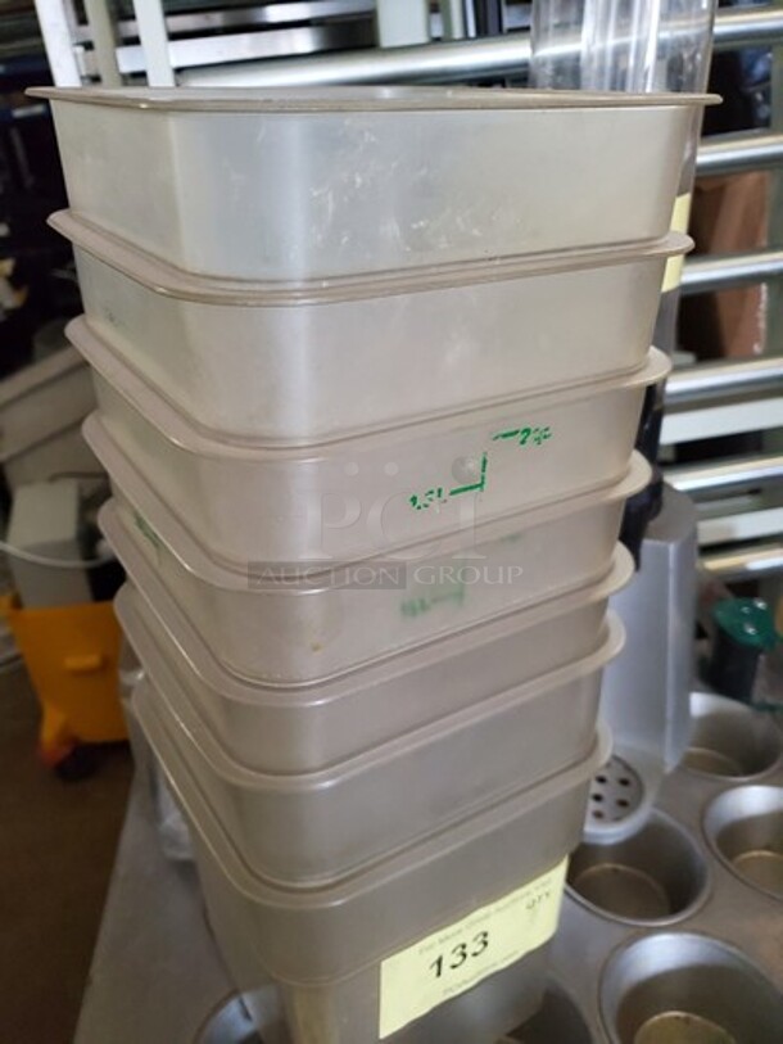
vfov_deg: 67.3
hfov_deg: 53.1
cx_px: 392
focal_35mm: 26
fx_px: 784
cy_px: 522
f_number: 1.5
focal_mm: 4.3
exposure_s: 1/50
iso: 800
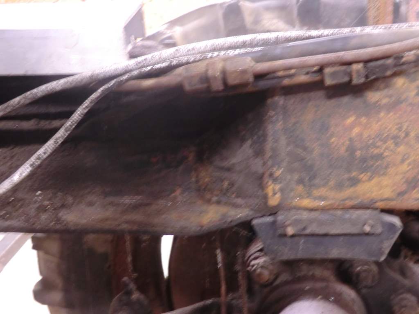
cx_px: 210
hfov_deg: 46.8
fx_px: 484
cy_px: 157
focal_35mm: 40
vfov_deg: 36.0
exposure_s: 1/2.5
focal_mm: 7.1
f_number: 3.8
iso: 400
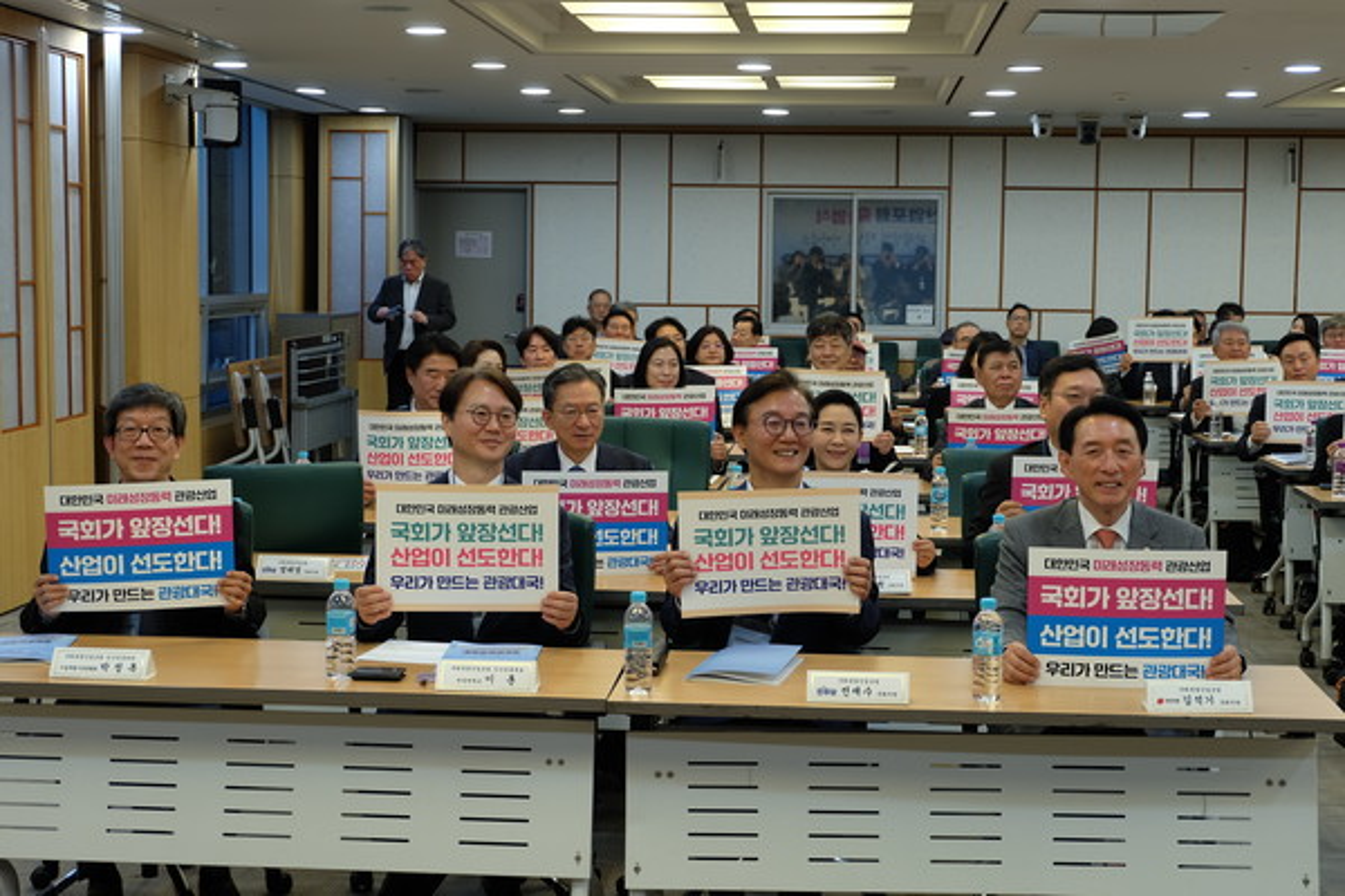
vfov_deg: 25.5
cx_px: 672
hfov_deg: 37.5
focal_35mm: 53
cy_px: 448
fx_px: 1980
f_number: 5
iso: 400
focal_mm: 35.5
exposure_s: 1/75
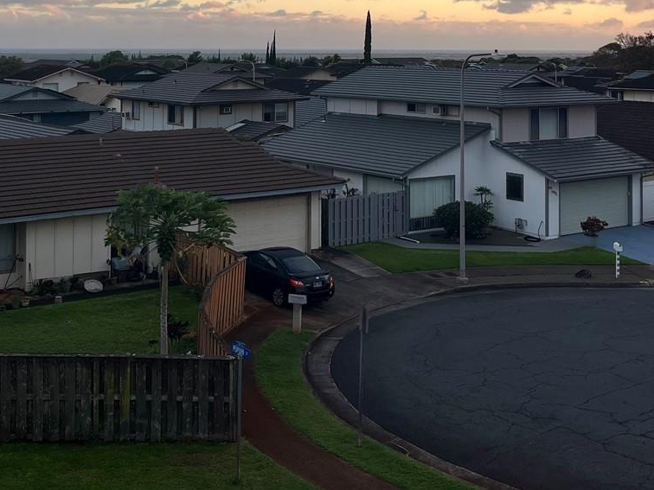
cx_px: 293
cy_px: 23
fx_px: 1039
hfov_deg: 34.9
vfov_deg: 25.5
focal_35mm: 55
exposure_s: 1/469
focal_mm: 5.1
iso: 50
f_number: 1.6
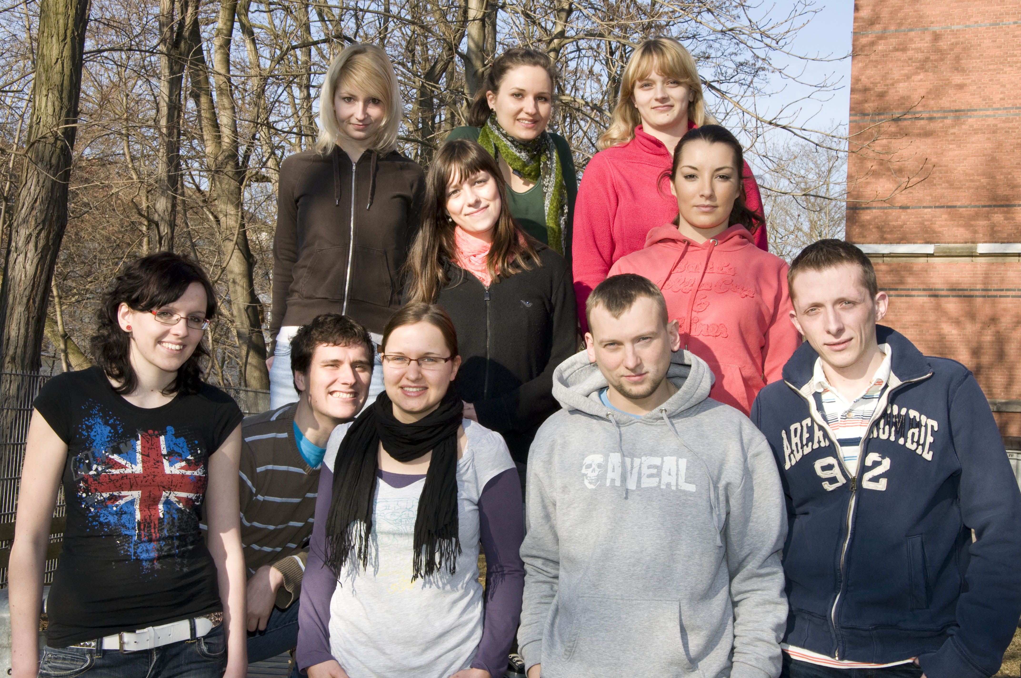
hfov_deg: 35.1
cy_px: 339
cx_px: 510
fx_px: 1615
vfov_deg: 23.7
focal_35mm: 57
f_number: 16
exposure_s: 1/200
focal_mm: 38
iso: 500
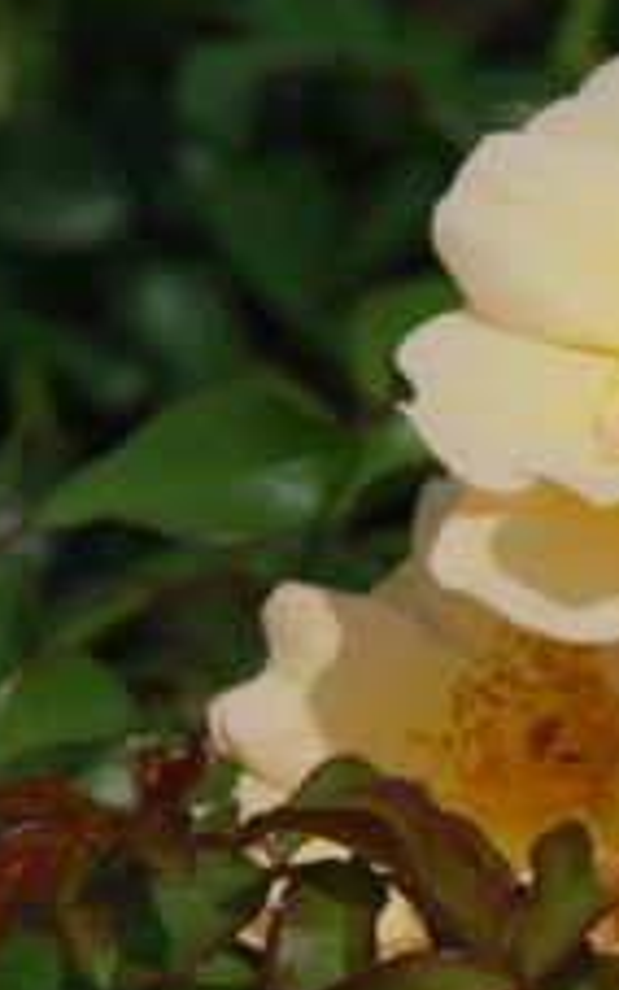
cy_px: 593
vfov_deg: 3.8
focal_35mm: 546
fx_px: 14738
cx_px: 981
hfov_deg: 2.4
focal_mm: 135
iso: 100
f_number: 11
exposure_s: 1/400
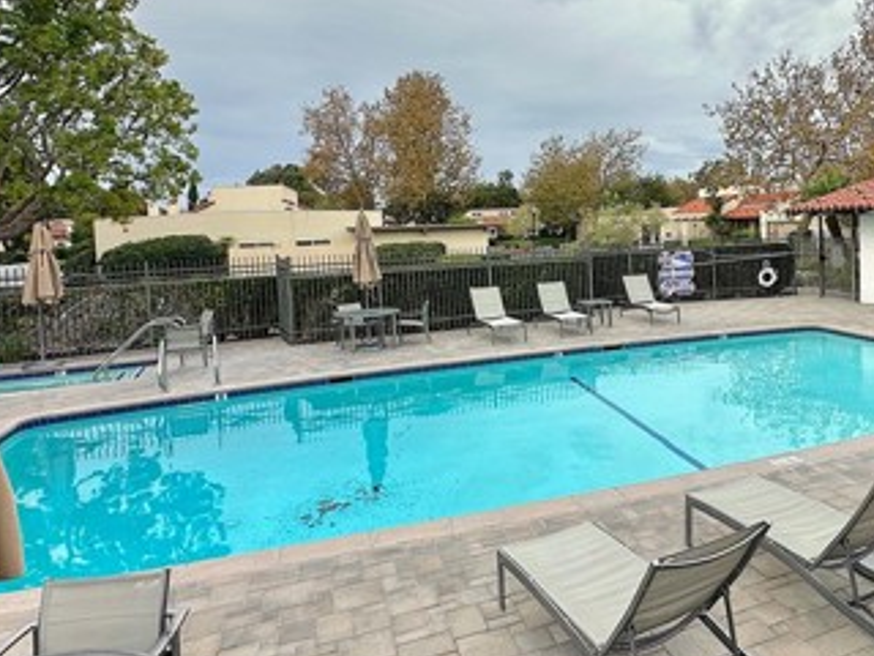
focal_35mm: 28
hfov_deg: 61.2
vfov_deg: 49.4
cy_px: 254
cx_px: 615
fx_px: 707
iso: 40
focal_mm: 2.22
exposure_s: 1/1103
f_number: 2.2
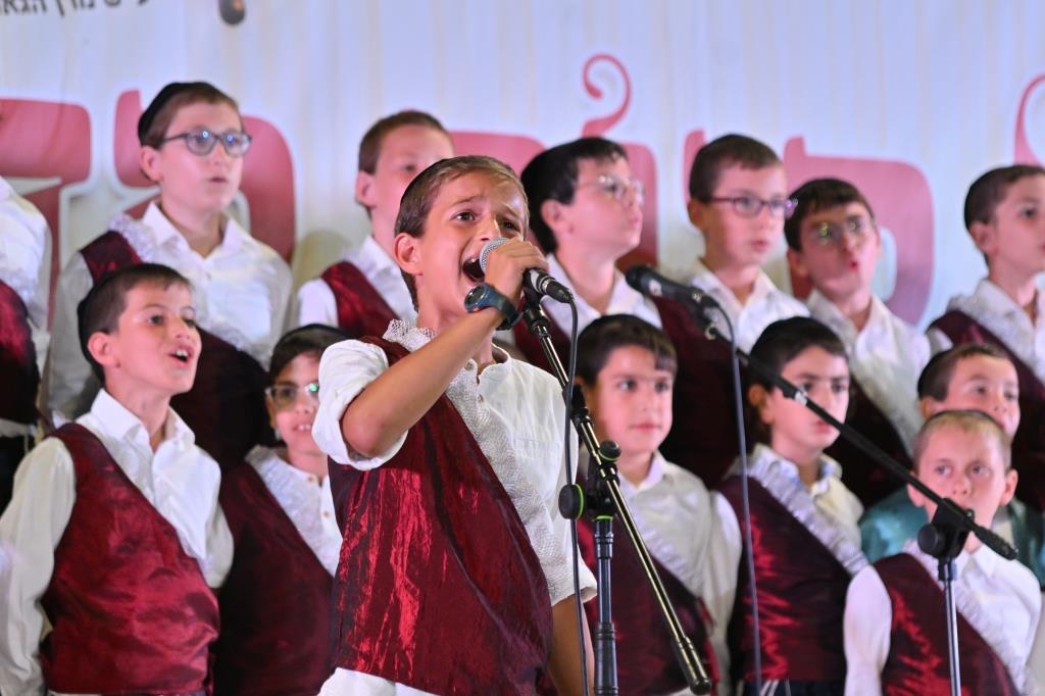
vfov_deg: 7.6
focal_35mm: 180
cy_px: 348
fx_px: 5223
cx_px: 522
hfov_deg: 11.4
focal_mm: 120
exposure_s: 1/160
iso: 500
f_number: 4
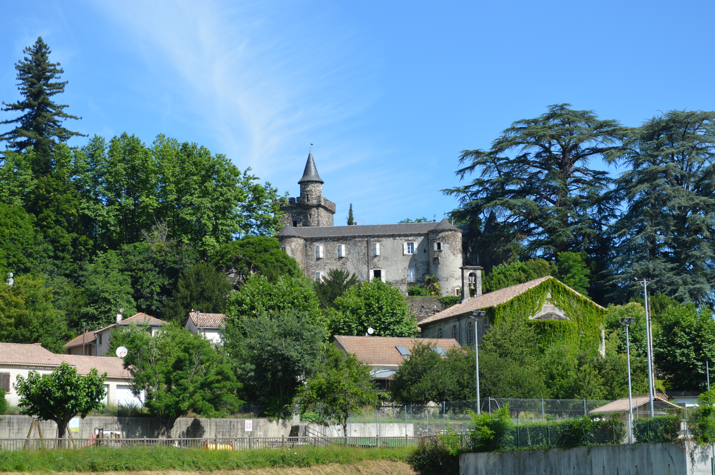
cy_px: 238
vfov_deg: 16.5
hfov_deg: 24.6
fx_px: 1637
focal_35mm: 82
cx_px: 358
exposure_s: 1/250
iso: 100
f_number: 7.1
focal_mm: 55
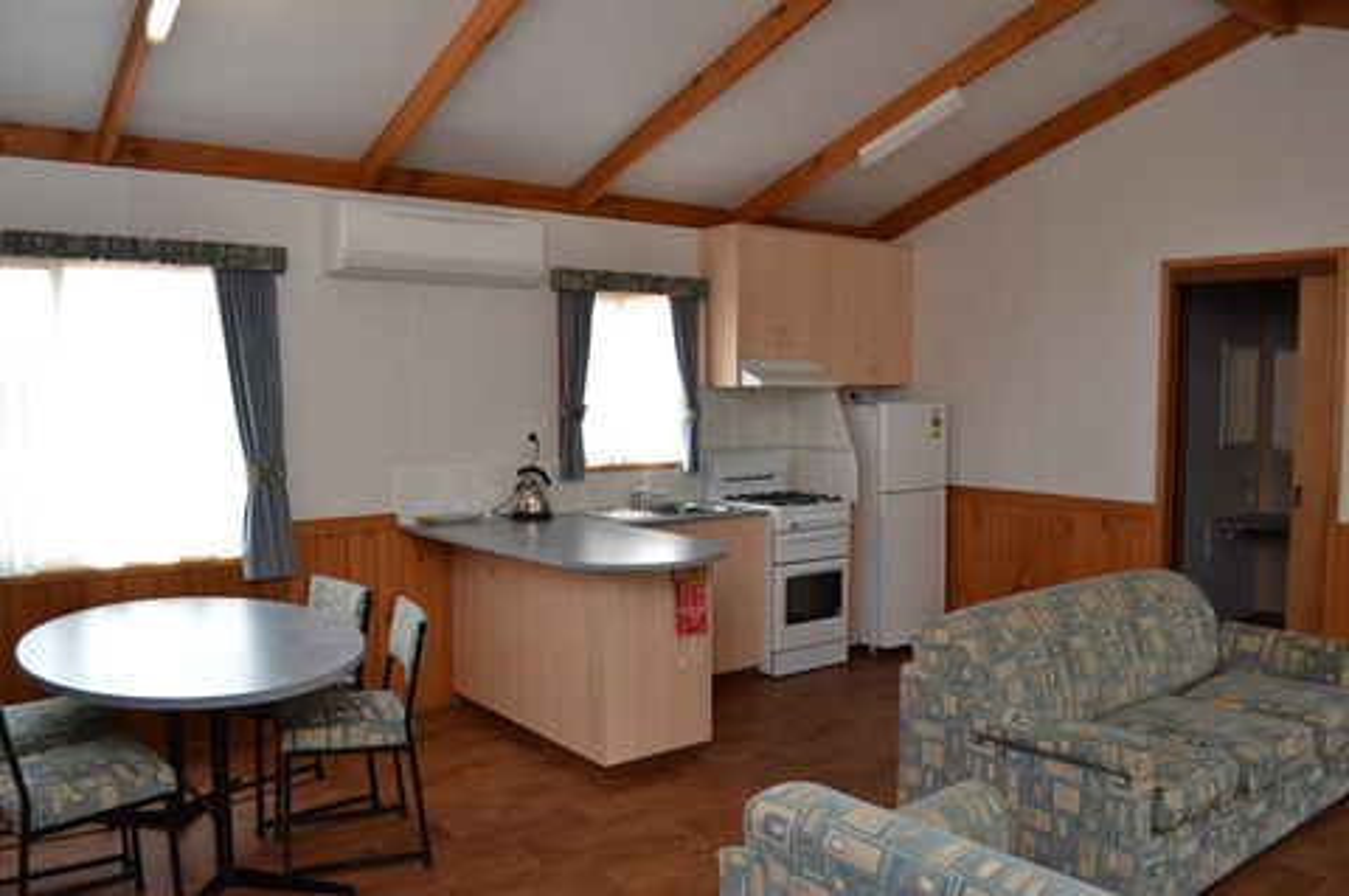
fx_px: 1011
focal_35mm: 27
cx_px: 674
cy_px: 448
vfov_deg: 47.8
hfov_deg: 67.4
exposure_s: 1/100
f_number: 5
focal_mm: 18
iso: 400
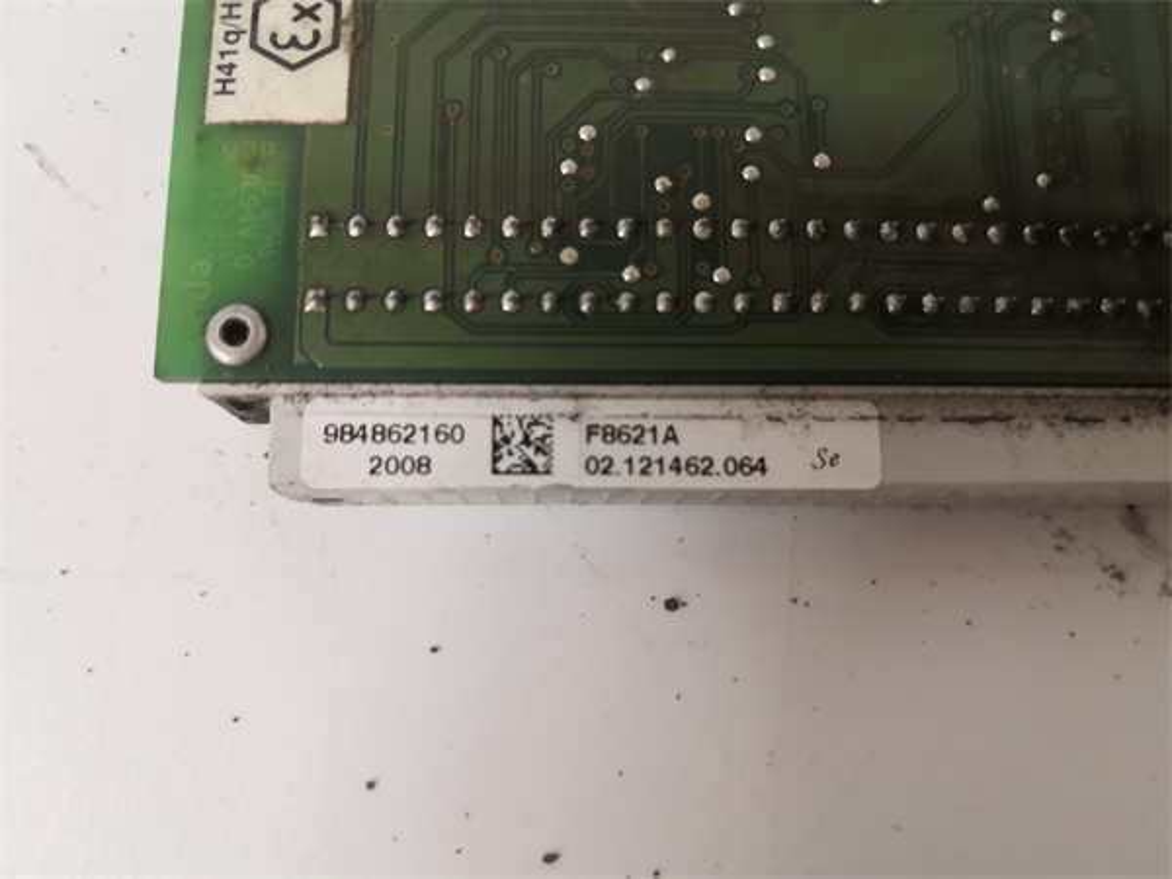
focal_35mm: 27
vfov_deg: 51.4
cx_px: 586
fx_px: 914
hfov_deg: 65.3
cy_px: 440
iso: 800
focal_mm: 3.95
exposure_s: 1/100
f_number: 1.8
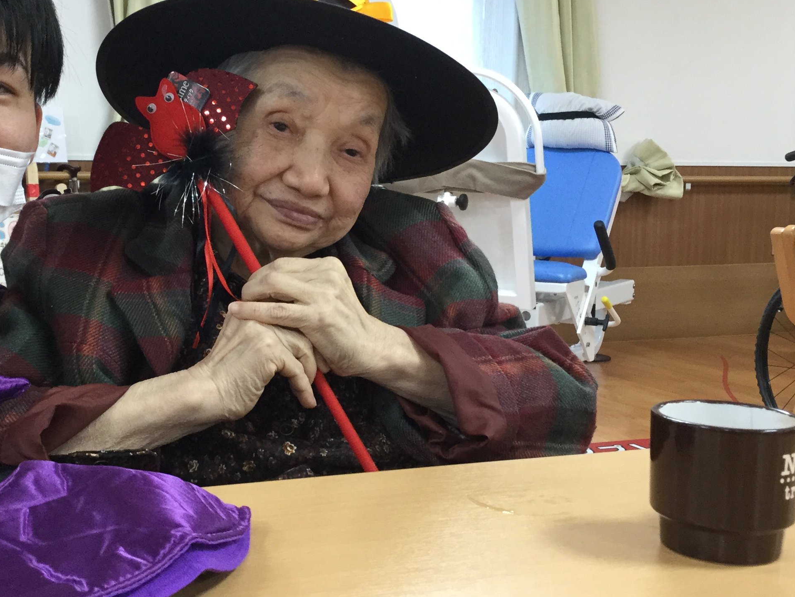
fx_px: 1217
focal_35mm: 53
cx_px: 264
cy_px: 257
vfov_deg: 27.5
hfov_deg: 35.8
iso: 100
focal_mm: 3.3
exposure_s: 1/30
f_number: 2.4
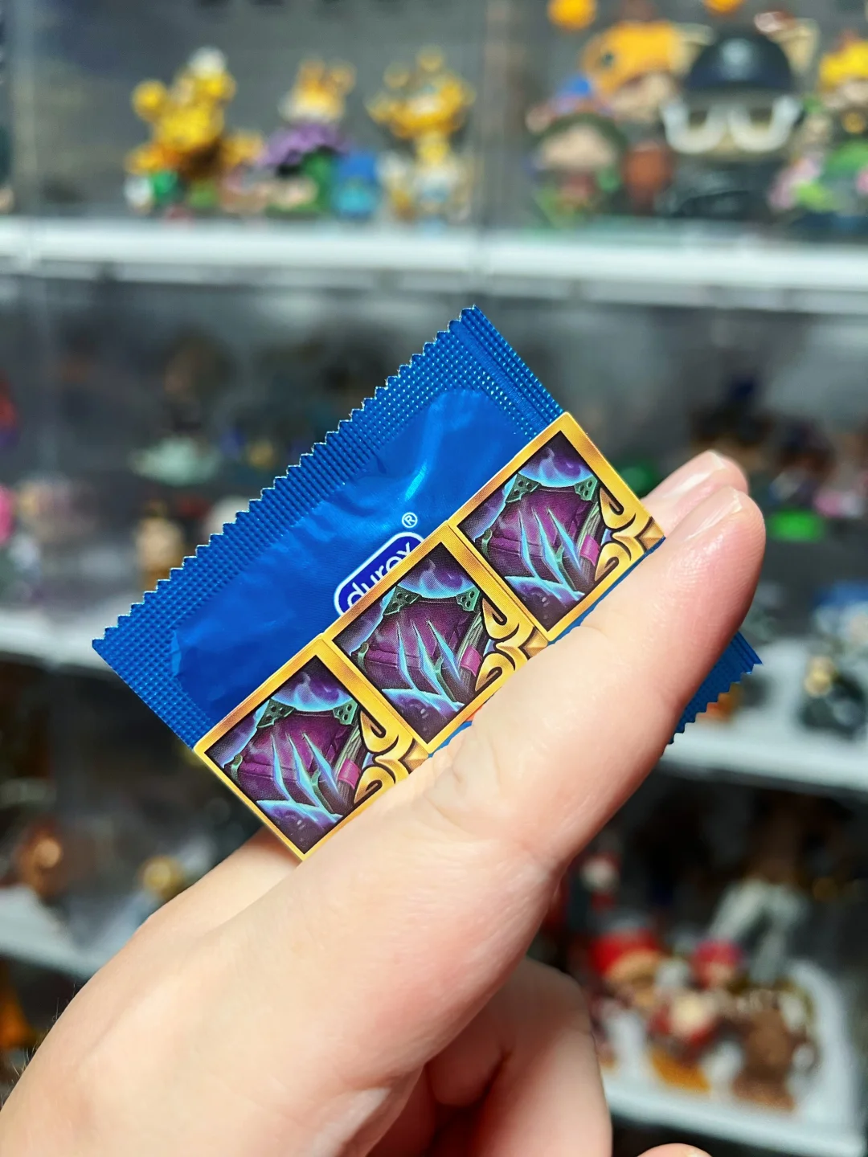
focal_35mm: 26
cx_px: 434
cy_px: 578
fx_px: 869
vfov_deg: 67.3
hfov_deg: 53.1
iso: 100
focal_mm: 5.7
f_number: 1.5
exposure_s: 1/50
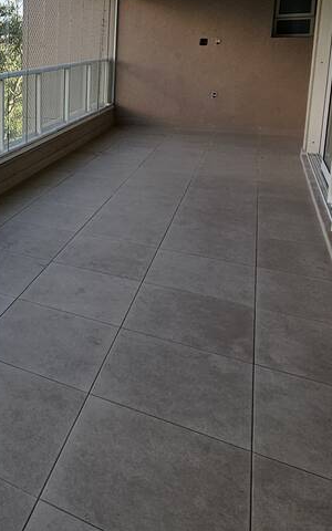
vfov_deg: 57.9
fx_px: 449
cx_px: -79
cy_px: 129
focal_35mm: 31
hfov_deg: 32.5
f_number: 2.2
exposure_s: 1/181
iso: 50
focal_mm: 2.2
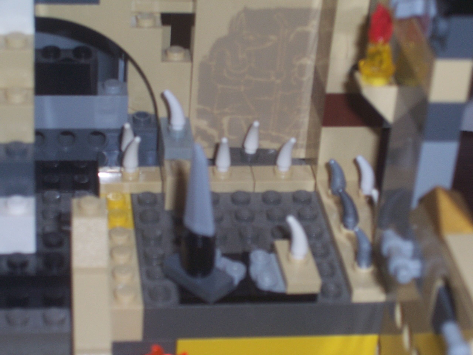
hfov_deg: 19.3
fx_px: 1394
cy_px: 178
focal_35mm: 102
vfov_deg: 14.5
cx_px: 236
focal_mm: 16.8
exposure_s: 1/90
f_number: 4.6
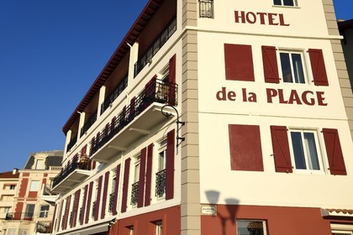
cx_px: 176
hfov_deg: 55.8
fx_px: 333
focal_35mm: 34
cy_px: 118
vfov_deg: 38.9
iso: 200
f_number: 14
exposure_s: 1/250
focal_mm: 34
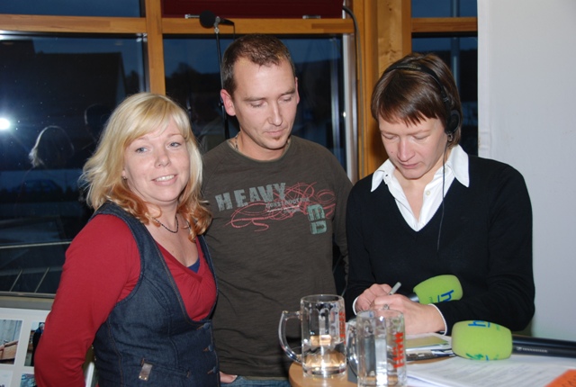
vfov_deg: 25.2
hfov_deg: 36.8
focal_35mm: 54
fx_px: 866
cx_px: 288
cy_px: 194
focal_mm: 36
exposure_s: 1/60
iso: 200
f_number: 5
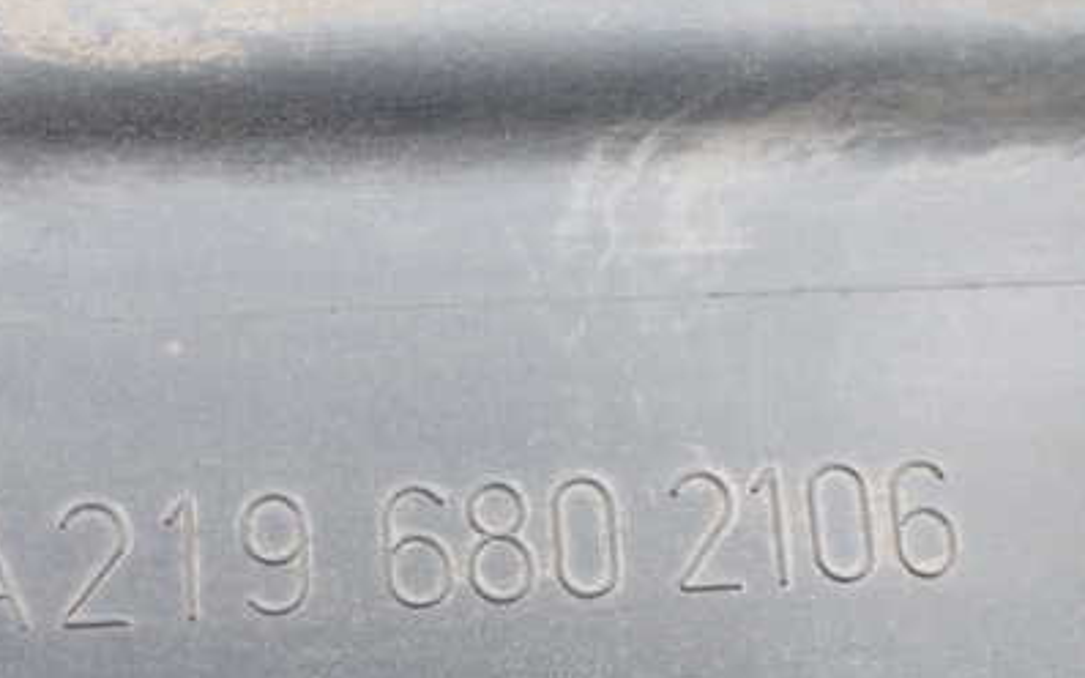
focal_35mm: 48
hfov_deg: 41.0
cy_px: 448
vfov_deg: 26.7
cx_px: 320
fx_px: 1419
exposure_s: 1/125
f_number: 2.3
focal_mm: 5.4
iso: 400
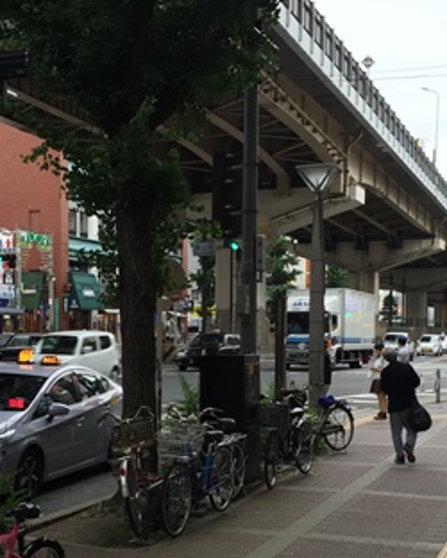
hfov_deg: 26.0
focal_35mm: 58
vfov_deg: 32.2
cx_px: 123
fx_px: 958
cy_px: 370
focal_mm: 4.15
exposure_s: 1/40
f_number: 2.2
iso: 32
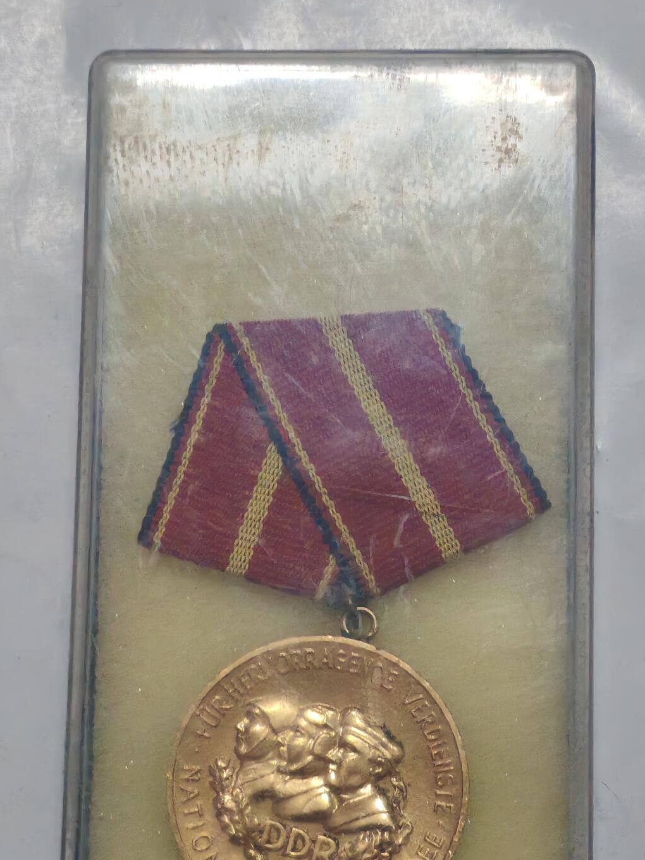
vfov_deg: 21.7
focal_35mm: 90
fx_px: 2236
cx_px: 350
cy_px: 563
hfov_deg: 16.4
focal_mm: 5.52
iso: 640
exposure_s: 1/50
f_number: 1.95
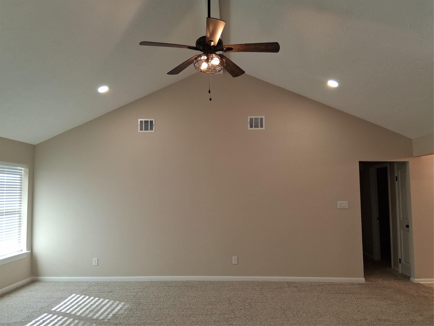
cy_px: 163
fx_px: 326
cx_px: 217
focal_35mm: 26
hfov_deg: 67.3
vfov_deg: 53.1
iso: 160
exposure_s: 1/120
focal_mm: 3.98
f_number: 1.8
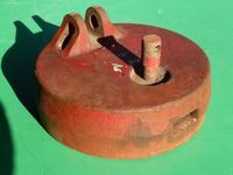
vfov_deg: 23.3
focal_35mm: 63
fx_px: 424
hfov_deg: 30.7
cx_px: 116
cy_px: 88
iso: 80
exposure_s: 1/250
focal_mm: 10.3
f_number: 4
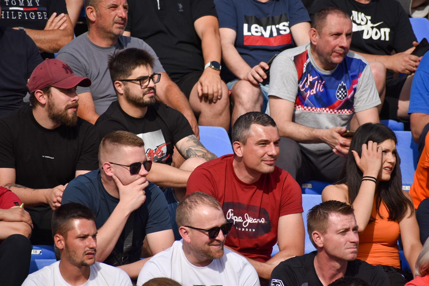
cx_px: 214
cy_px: 143
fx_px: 4648
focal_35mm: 390
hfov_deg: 5.3
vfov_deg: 3.5
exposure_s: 1/800
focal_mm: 260
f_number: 6
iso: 100
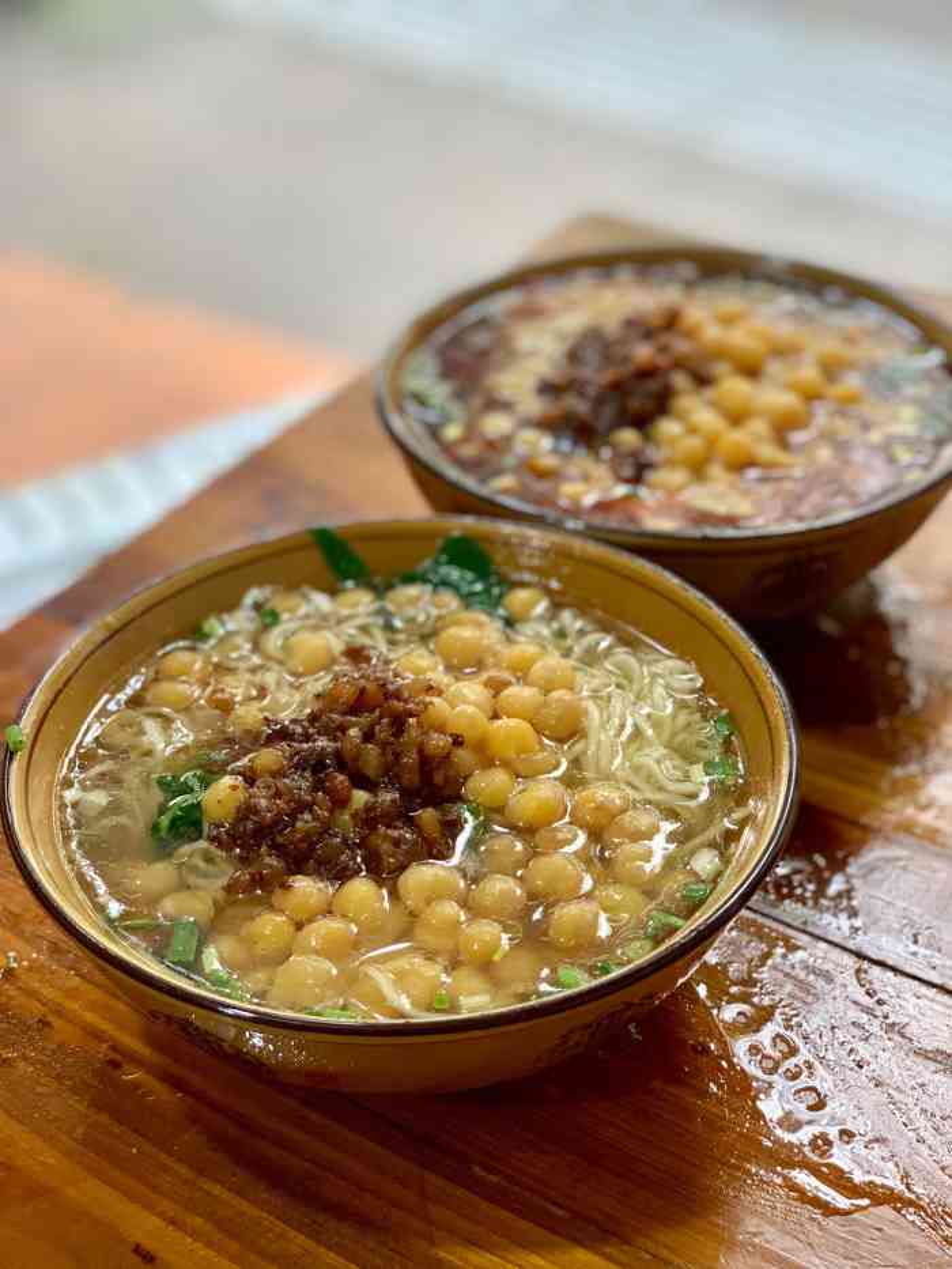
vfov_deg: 36.8
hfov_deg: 28.0
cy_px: 634
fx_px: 1906
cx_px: 476
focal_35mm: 52
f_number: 2.4
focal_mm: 6
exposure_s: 1/88
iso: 125
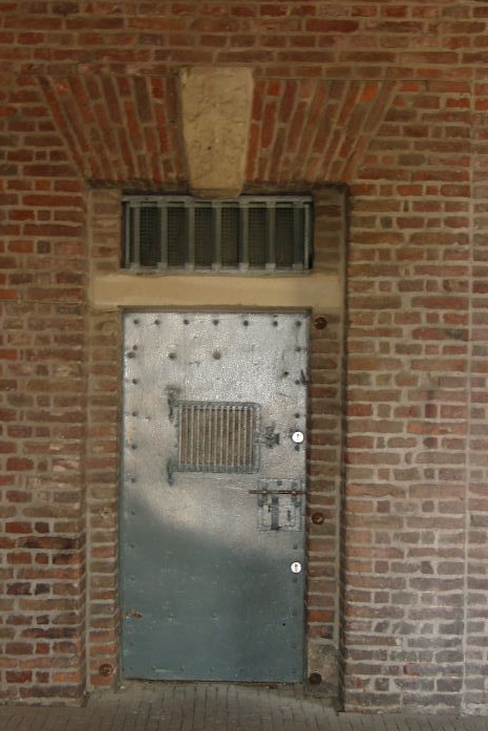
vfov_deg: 29.6
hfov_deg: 20.0
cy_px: 389
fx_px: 1382
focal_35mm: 68
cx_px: 215
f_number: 2
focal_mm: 11.76
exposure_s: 1/30
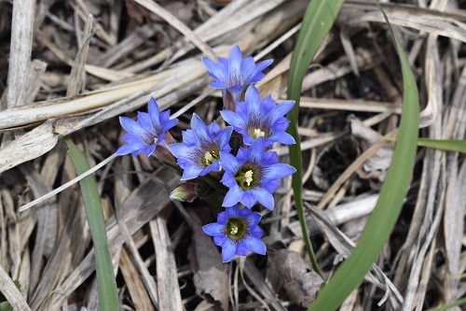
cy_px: 156
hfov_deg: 24.6
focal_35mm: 82
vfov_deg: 16.5
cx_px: 233
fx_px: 1068
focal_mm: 55
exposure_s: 1/250
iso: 110
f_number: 8
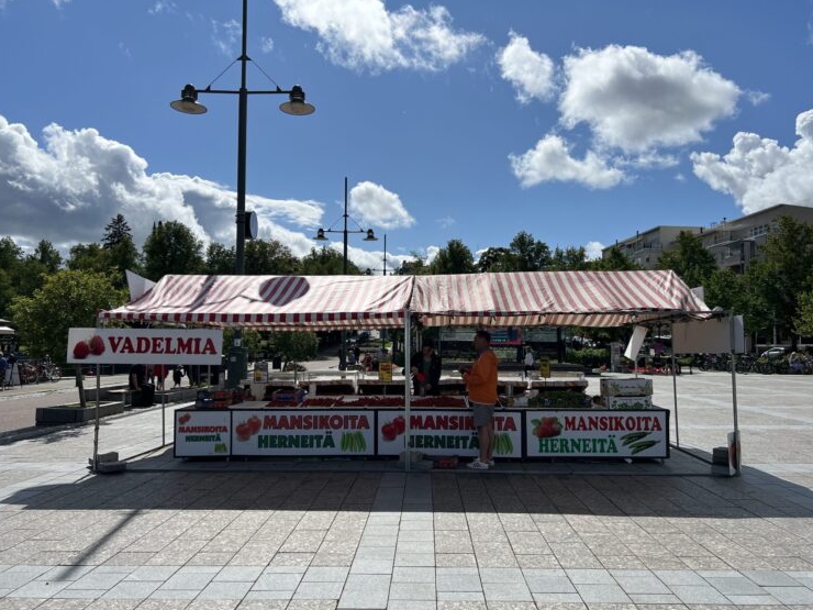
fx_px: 634
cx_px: 416
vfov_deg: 51.3
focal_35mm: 27
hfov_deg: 65.3
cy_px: 312
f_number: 1.5
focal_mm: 5.7
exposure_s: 1/12658
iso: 50
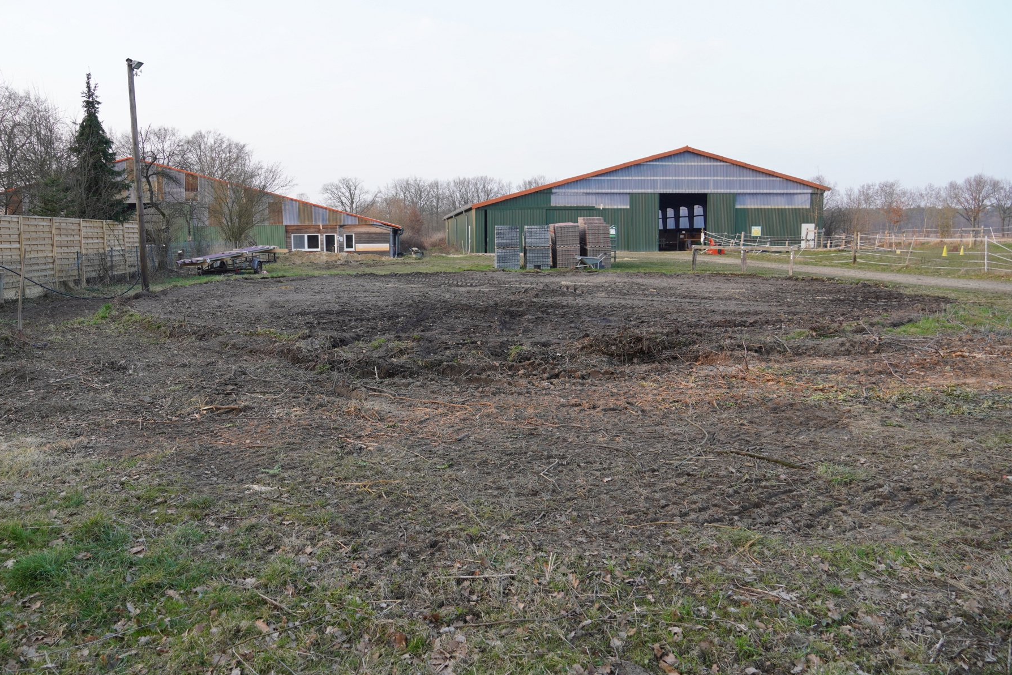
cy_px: 326
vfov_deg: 45.0
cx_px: 469
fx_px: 815
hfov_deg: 63.6
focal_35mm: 29
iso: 100
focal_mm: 18
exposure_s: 1/60
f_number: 5
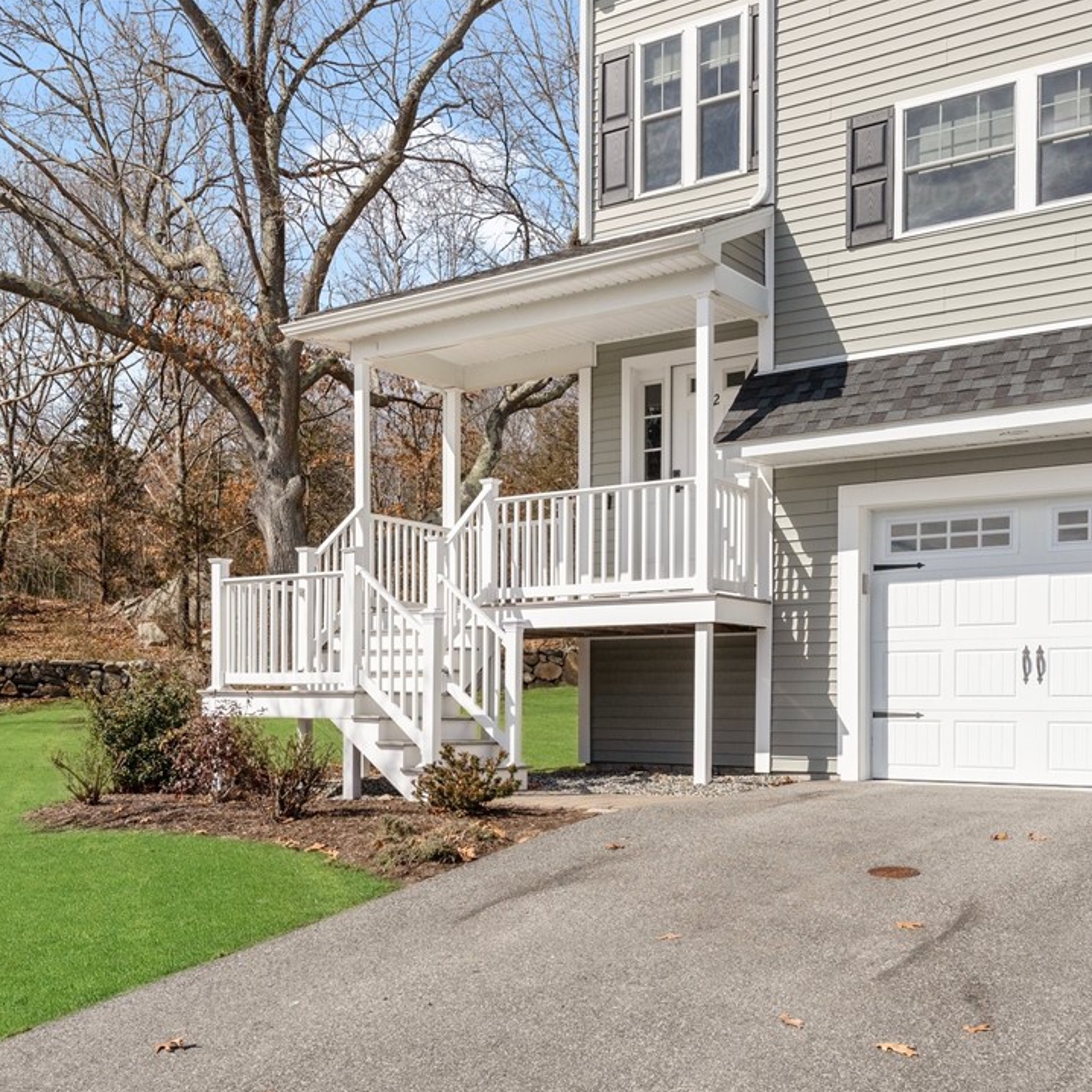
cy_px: 547
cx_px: 450
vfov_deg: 46.0
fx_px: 1285
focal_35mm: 36
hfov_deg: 45.9
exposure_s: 1/4000
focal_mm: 28
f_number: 7.1
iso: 640
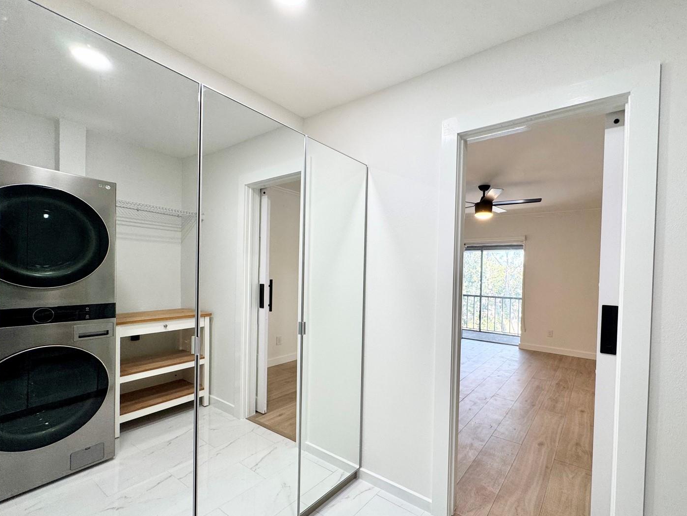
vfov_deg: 78.0
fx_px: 318
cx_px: 389
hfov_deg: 94.0
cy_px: 279
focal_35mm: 16
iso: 125
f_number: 2.2
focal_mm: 2.22
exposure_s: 1/120
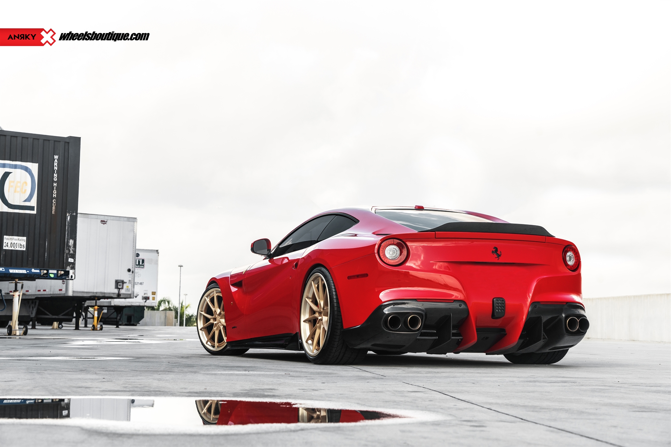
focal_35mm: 66
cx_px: 336
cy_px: 224
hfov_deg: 30.5
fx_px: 1230
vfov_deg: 20.6
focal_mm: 66
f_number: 7.1
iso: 400
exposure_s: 1/160
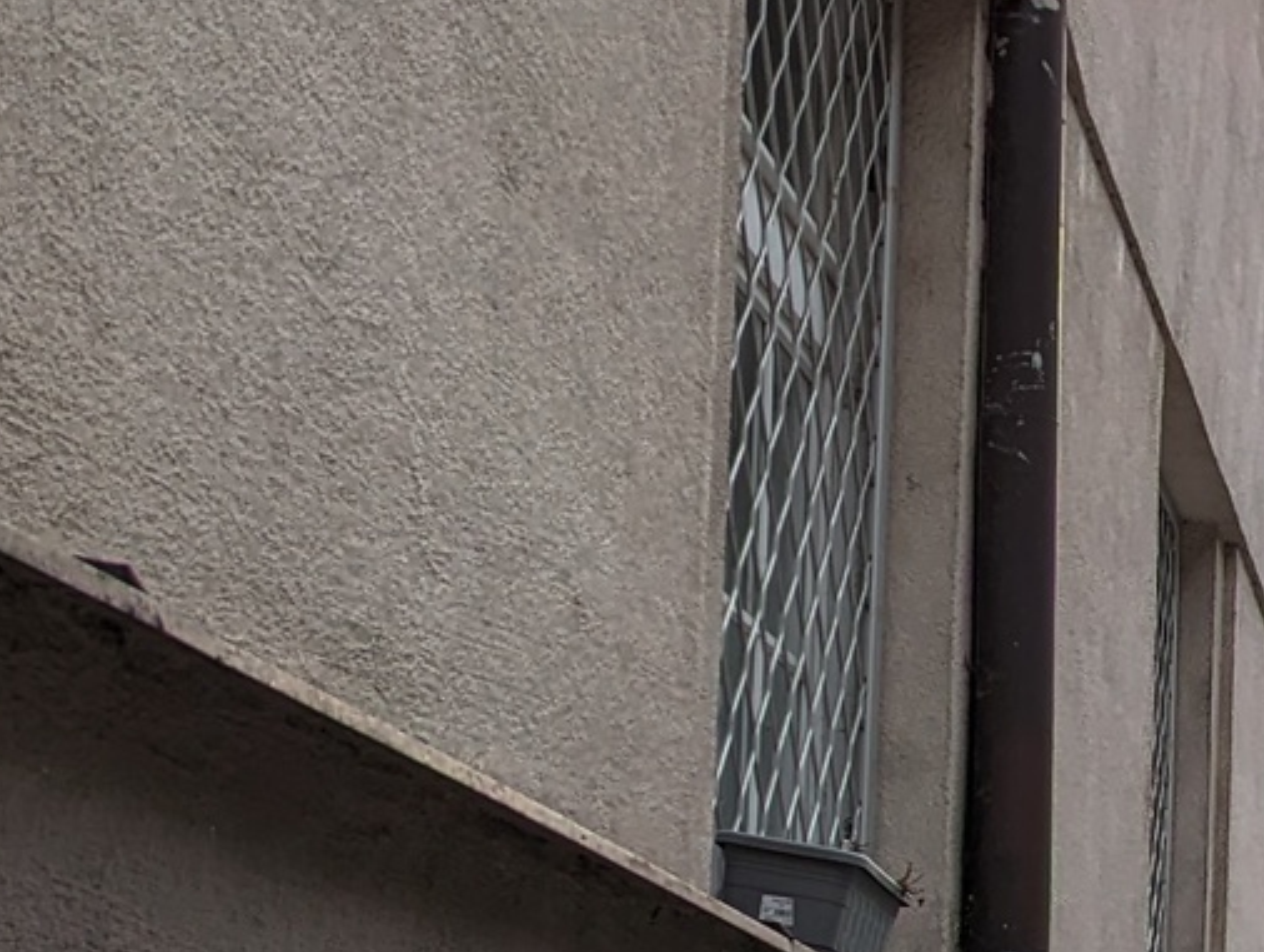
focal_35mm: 91
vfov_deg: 15.9
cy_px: 1017
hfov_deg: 19.1
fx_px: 3328
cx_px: 1841
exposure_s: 1/3145
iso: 45
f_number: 1.85
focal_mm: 6.81
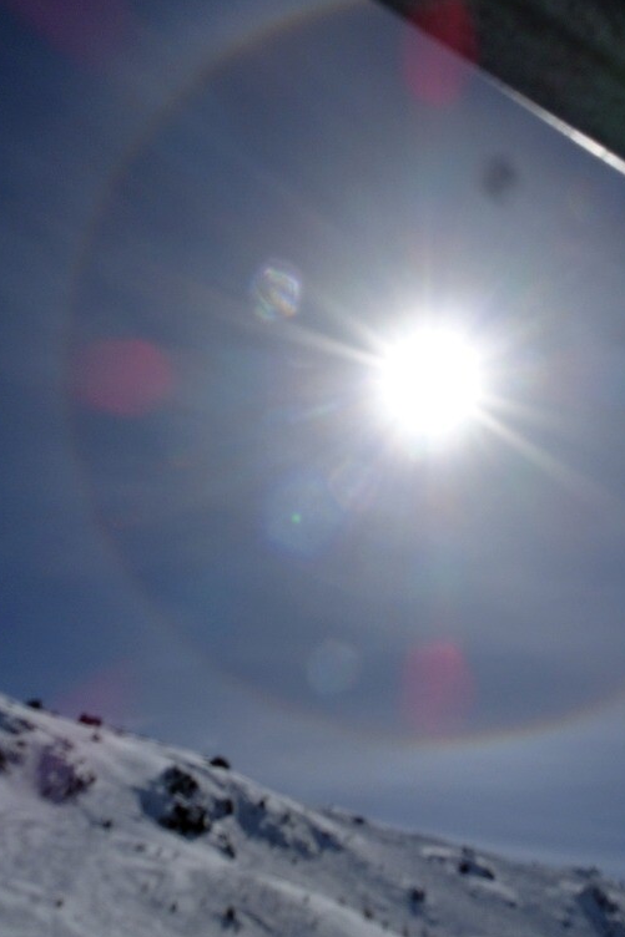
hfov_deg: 38.8
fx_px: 886
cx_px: 362
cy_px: 464
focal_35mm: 34
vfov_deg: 55.8
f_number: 6.3
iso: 80
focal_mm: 4.1
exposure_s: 1/2000
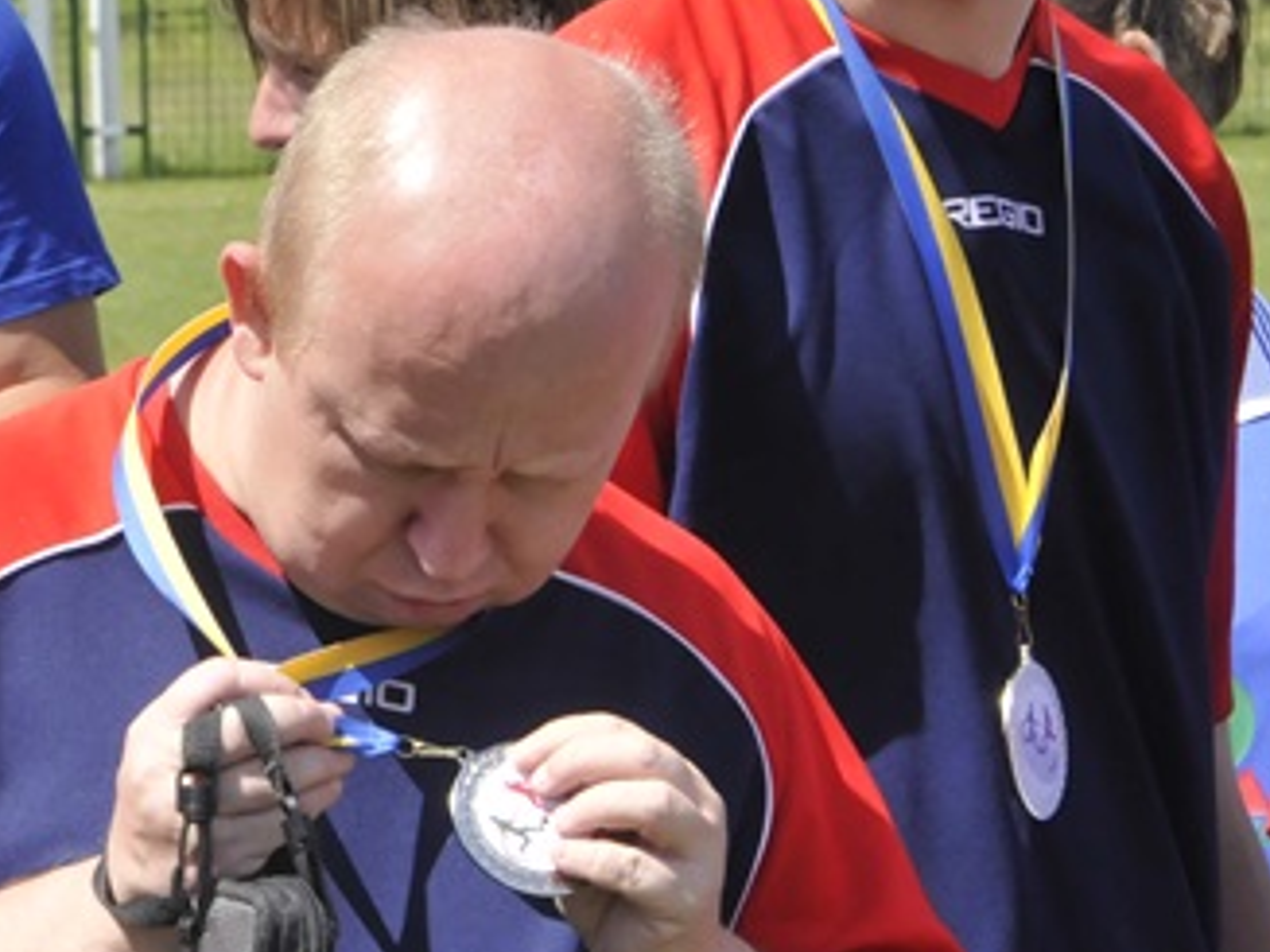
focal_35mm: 330
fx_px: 12120
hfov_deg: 6.0
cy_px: 560
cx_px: 377
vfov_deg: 4.5
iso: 800
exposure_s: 1/640
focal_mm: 75
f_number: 13
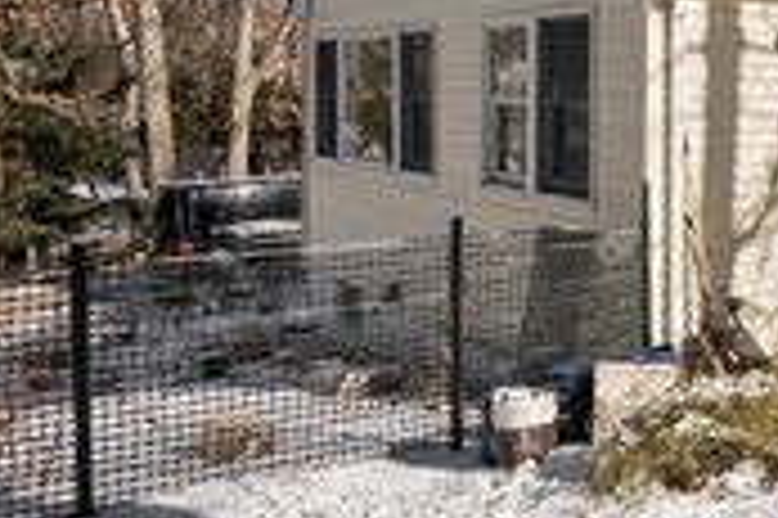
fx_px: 1123
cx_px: 886
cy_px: 191
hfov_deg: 32.8
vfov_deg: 25.9
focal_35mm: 52
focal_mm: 18
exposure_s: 1/3200
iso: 500
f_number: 7.1
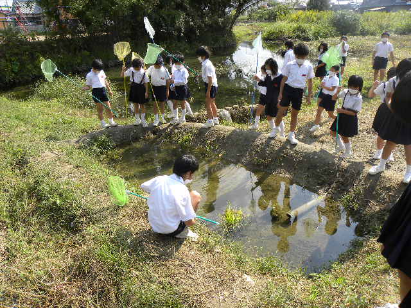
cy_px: 154
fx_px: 309
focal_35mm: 26
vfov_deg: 53.1
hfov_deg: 67.3
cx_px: 206
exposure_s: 1/195
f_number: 5
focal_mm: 4.6
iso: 64
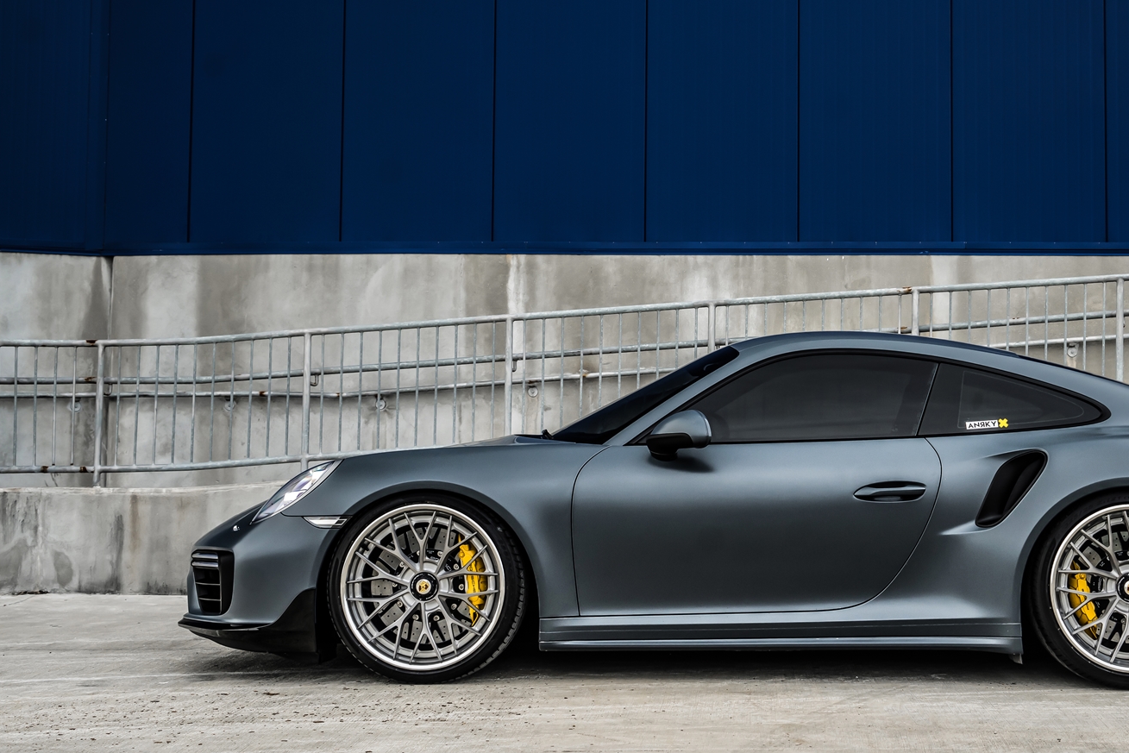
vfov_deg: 20.6
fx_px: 2070
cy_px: 302
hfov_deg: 30.2
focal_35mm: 66
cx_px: 768
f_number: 6.3
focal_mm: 45
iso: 250
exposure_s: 1/125
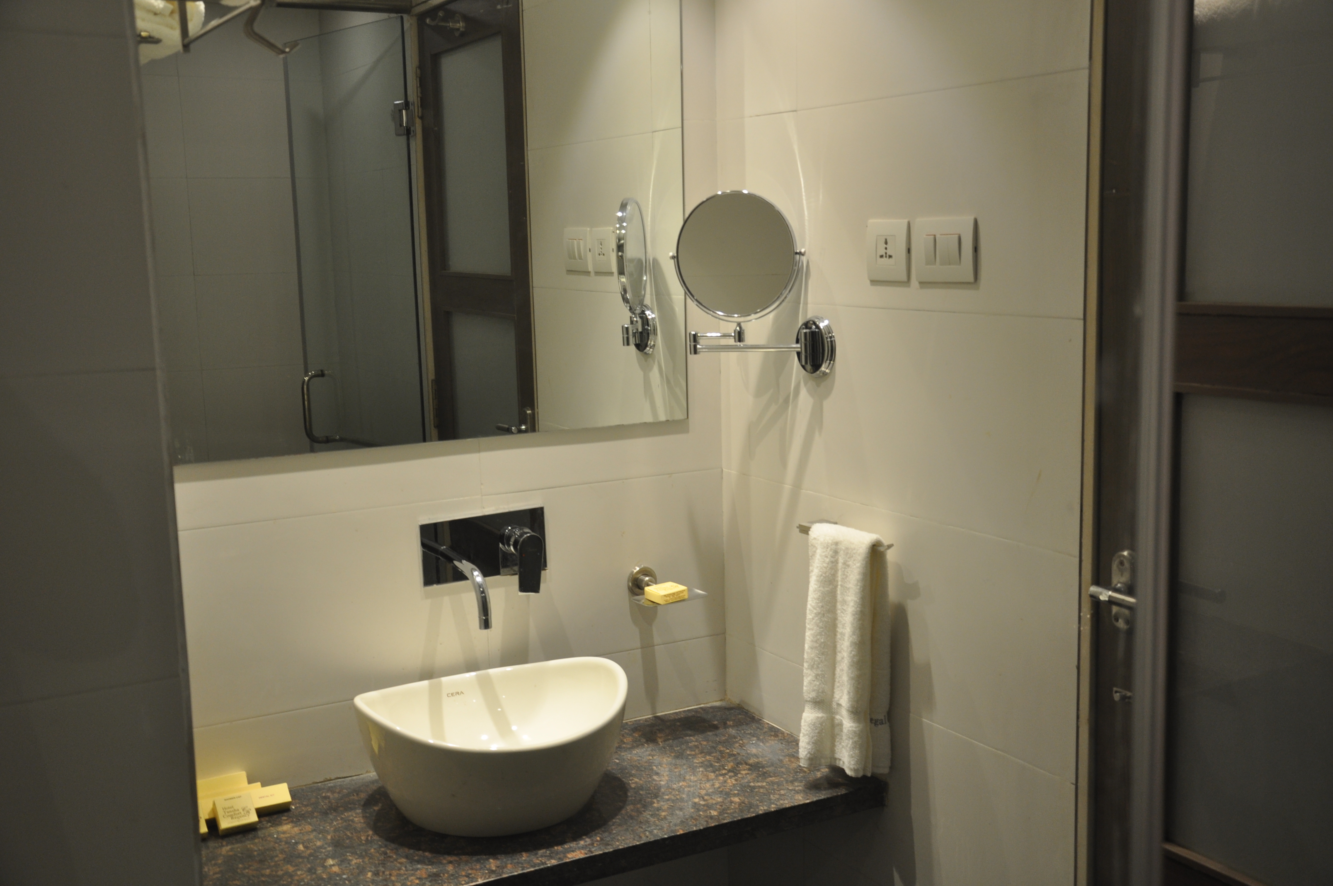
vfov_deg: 35.4
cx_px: 666
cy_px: 443
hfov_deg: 51.3
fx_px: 1387
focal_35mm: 38
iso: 400
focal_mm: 25
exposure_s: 1/25
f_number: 5
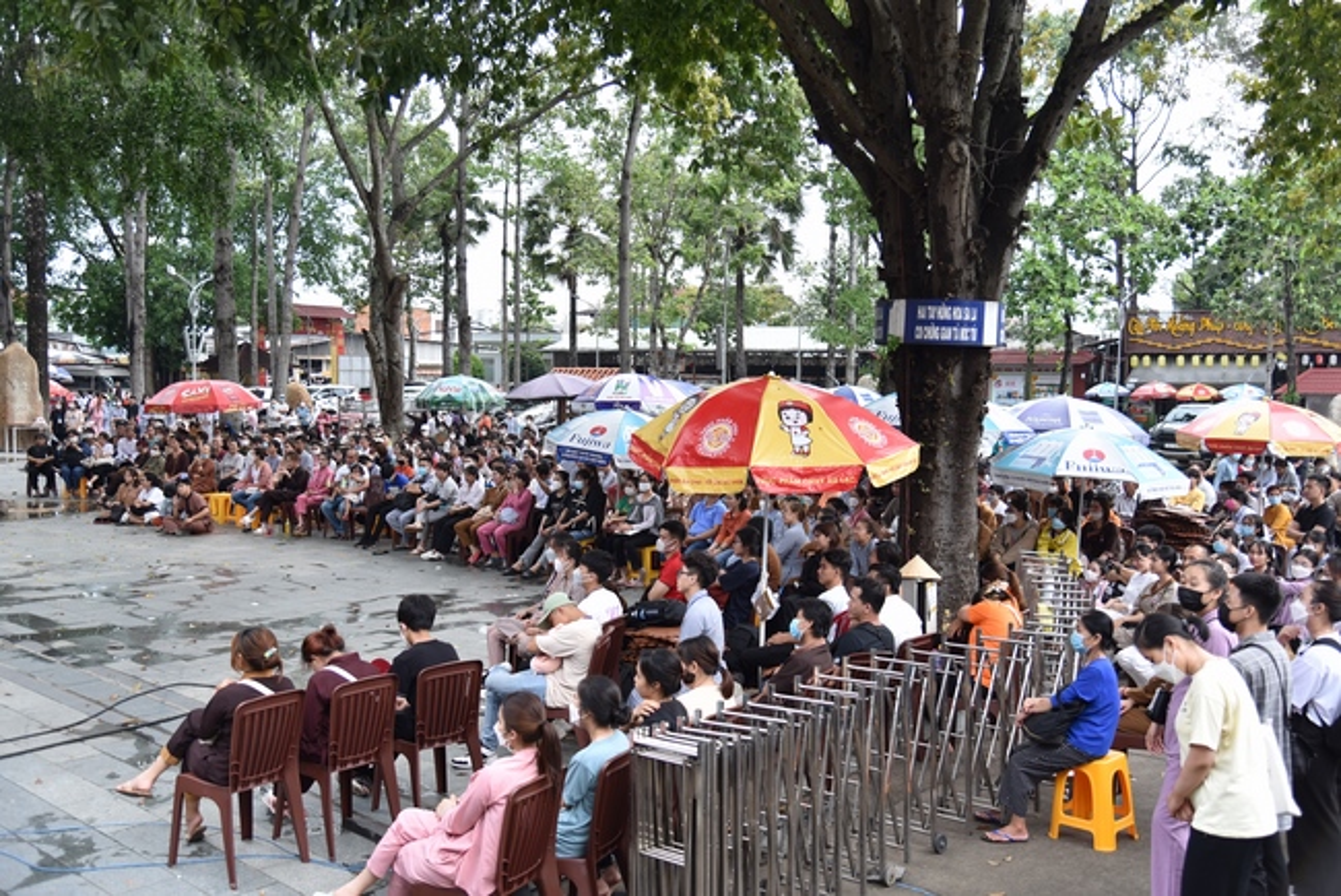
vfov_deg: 38.9
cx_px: 670
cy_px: 448
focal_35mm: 34
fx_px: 1267
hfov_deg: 55.8
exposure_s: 1/80
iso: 100
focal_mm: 34
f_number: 4
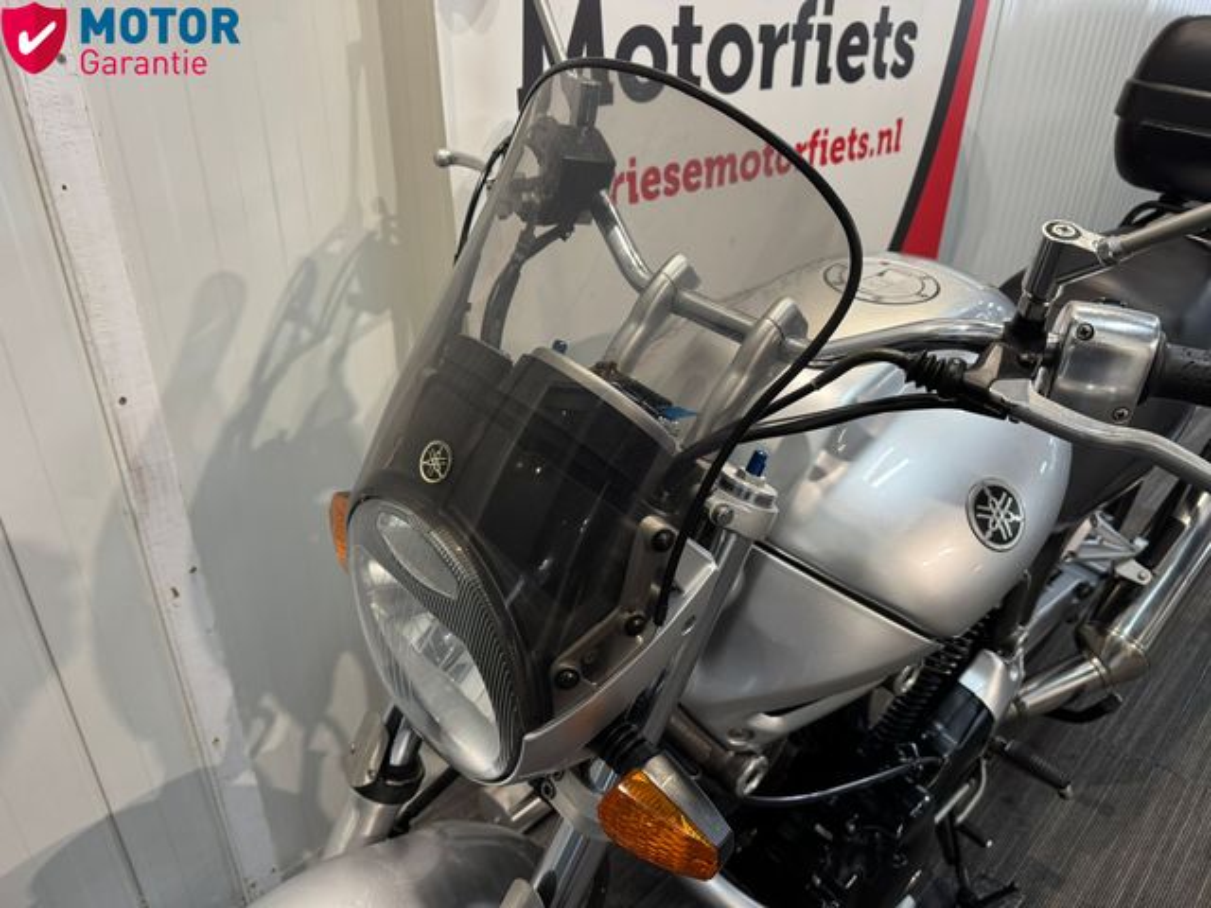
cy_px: 454
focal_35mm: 24
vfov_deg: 56.8
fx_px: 840
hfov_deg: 71.6
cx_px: 606
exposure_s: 1/50
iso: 250
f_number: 1.78
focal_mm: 6.76
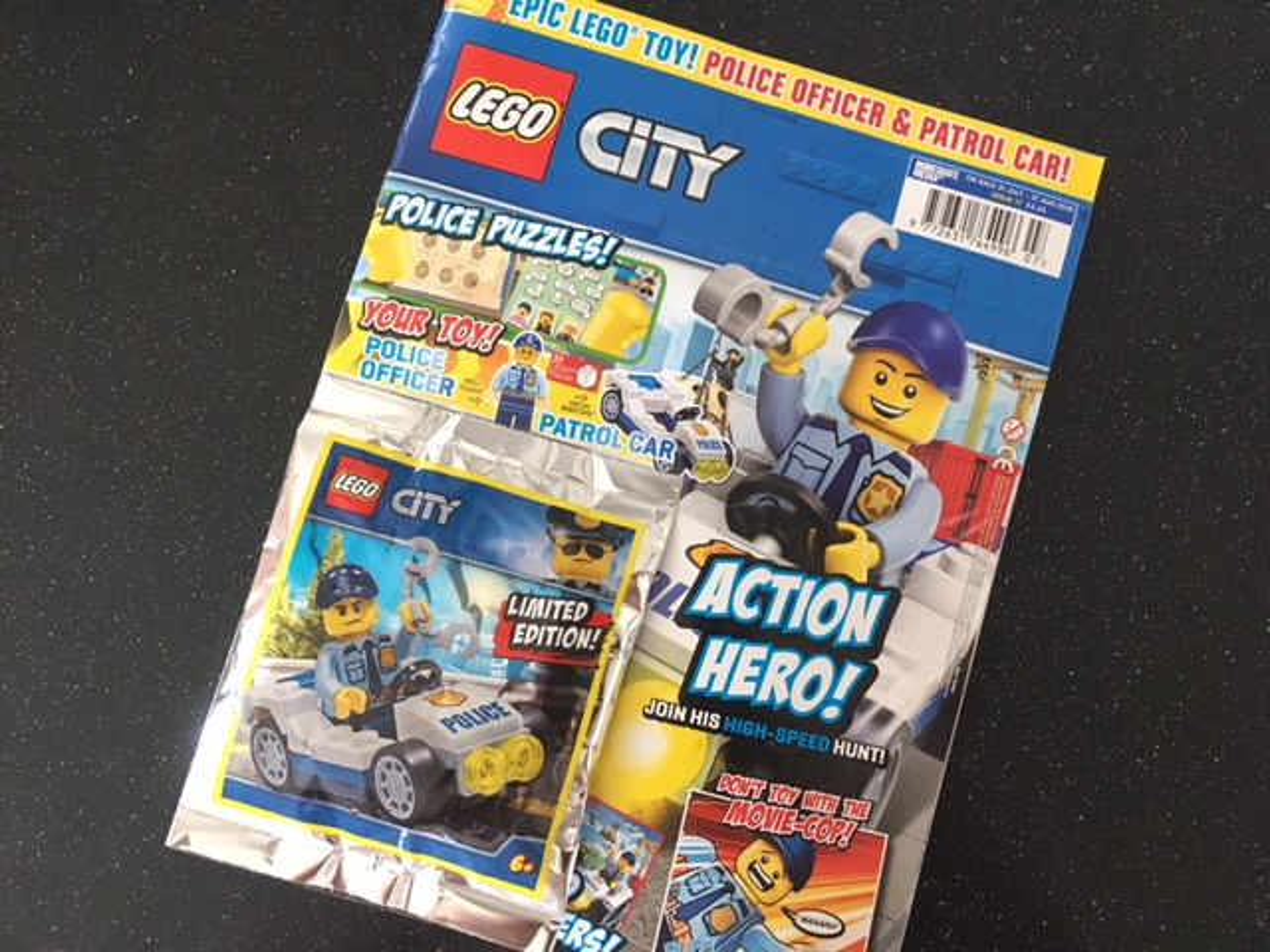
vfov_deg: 48.2
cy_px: 476
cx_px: 635
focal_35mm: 29
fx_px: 1064
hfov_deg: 61.7
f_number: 2.2
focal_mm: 4.15
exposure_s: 1/33
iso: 160
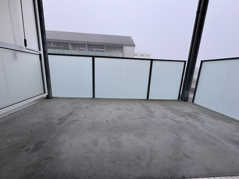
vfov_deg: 85.7
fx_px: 97
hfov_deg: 102.1
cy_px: 90
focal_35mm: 14
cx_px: 120
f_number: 2.2
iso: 40
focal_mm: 2.22
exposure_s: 1/281
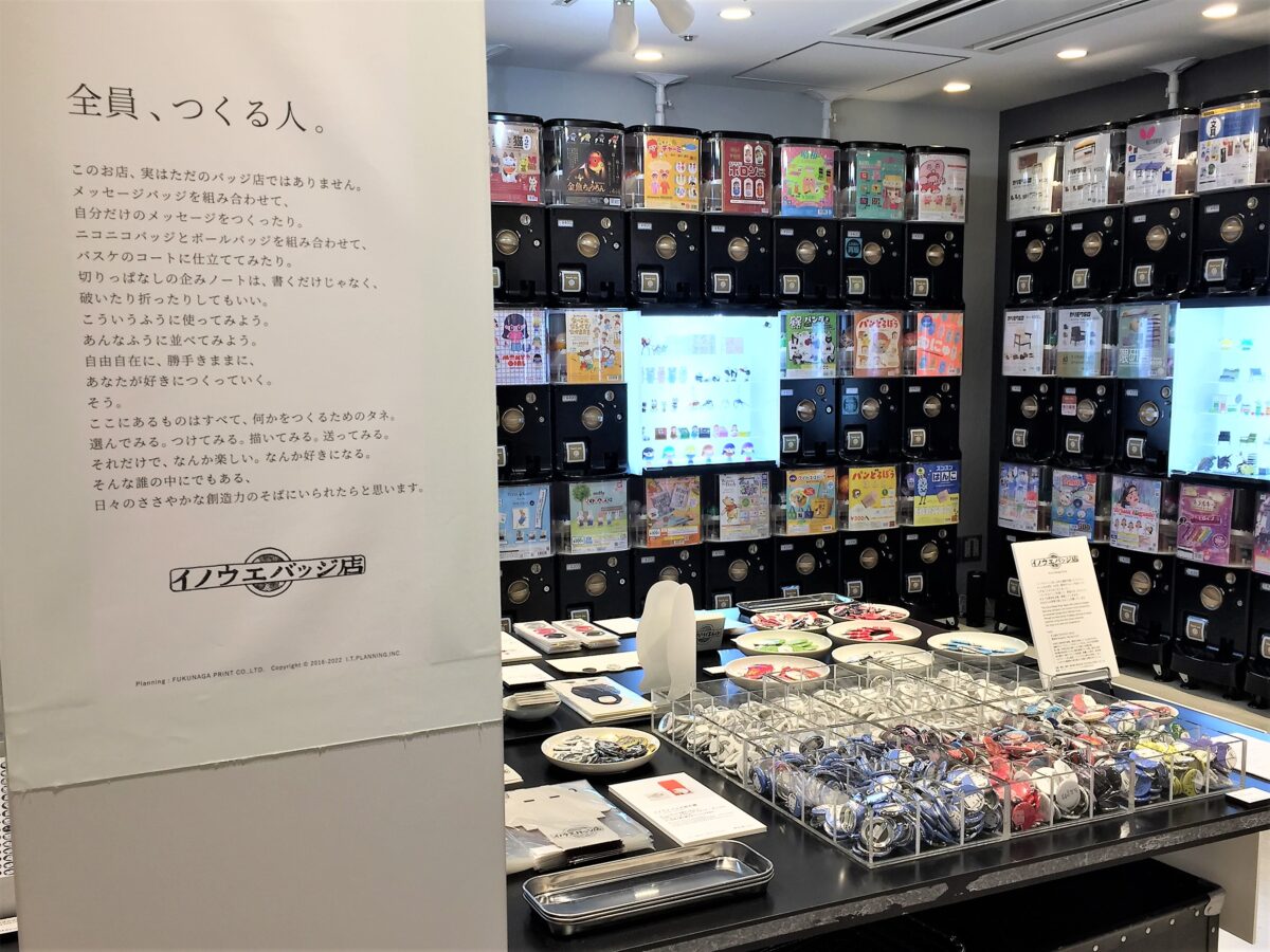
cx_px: 635
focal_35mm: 29
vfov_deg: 48.2
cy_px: 476
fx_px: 1064
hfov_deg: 61.7
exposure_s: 1/50
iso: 32
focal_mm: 4.15
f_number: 2.2
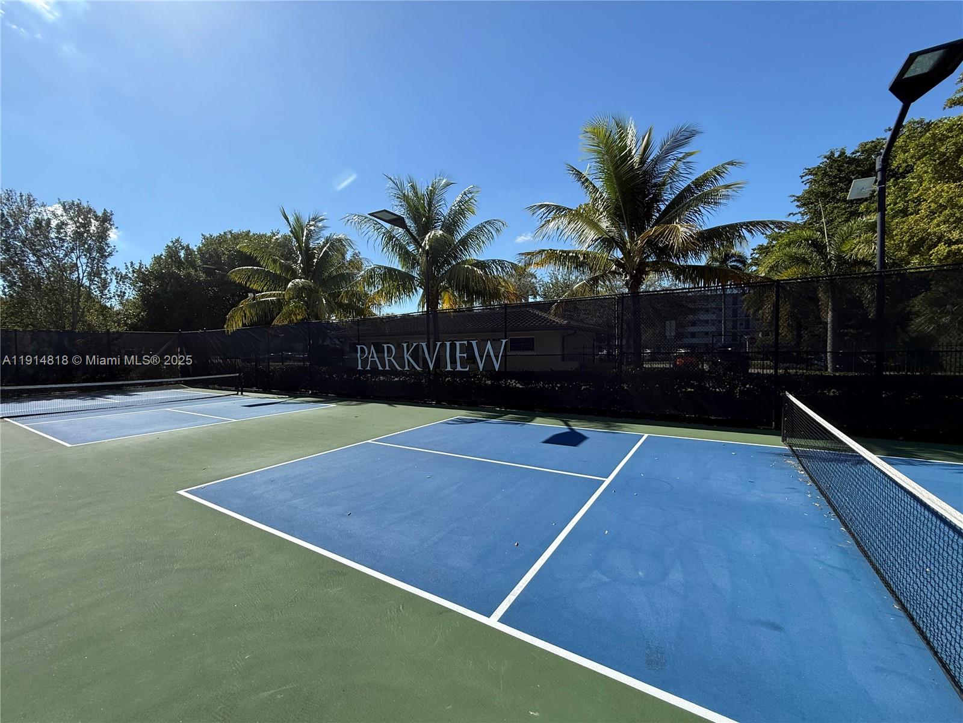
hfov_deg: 102.1
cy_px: 362
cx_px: 482
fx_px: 389
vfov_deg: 85.7
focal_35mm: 14
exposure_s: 1/1339
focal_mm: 2.22
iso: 50
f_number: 2.2
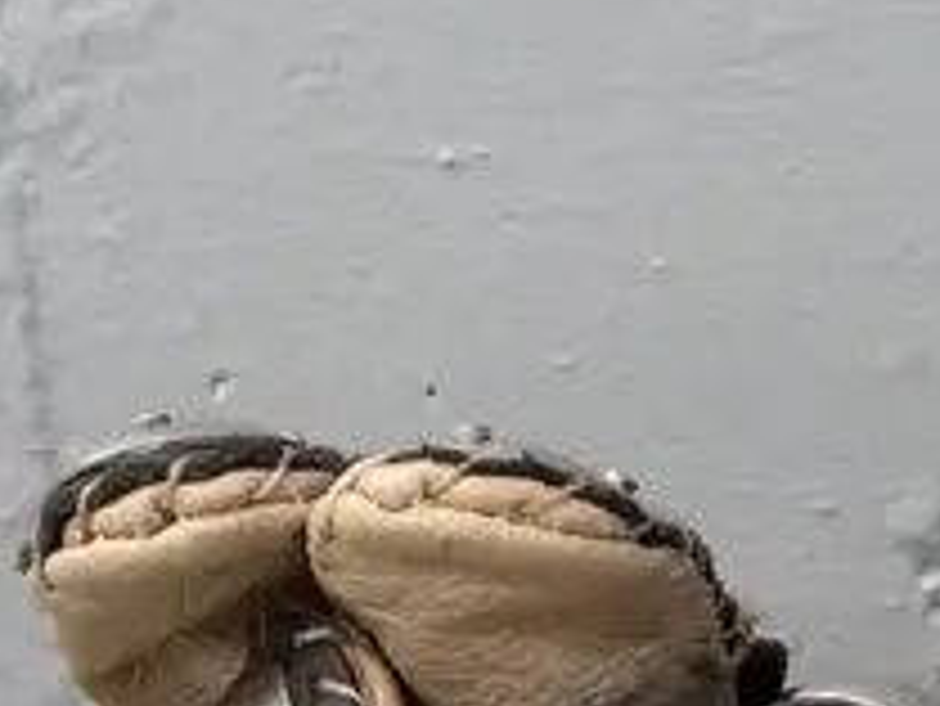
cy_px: 1079
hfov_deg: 9.8
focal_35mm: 196
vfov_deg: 7.4
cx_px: 1462
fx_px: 5325
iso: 3200
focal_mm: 20
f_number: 5.6
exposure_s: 1/60
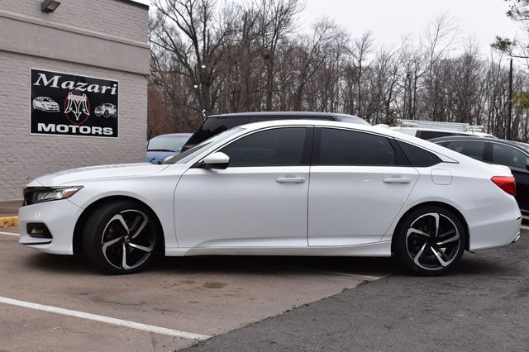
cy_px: 176
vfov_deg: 26.5
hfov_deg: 38.9
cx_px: 264
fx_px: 749
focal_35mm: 51
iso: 400
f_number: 9
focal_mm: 34
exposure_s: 1/125
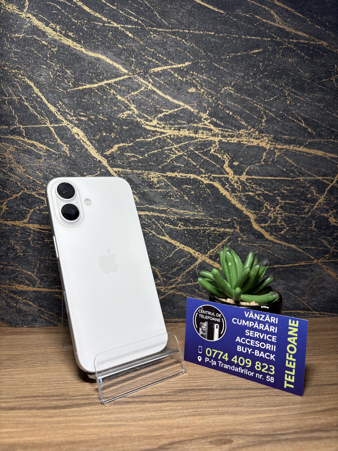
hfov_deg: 53.1
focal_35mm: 26
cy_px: 226
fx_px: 338
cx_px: 169
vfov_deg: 67.3
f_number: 1.6
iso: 32
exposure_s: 1/100
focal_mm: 5.96
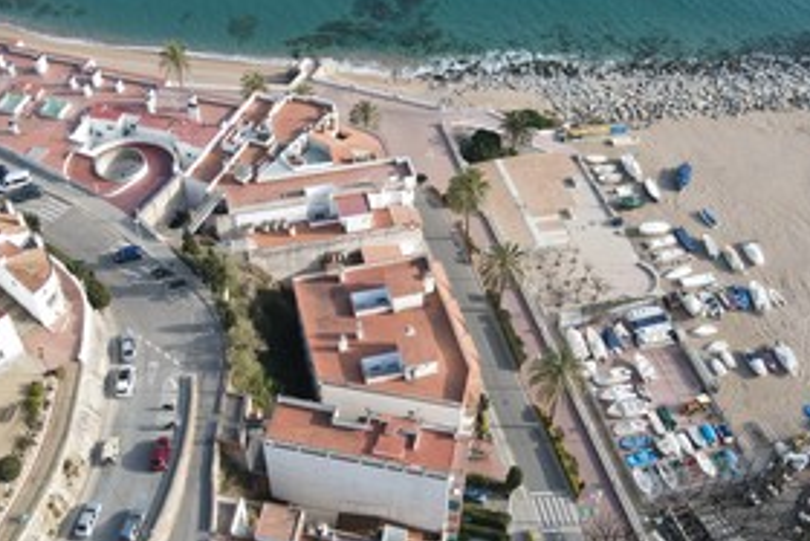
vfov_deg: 32.7
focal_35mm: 41
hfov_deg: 47.4
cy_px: 282
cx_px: 396
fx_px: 923
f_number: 2.8
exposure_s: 1/320
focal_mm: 4.5
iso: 100
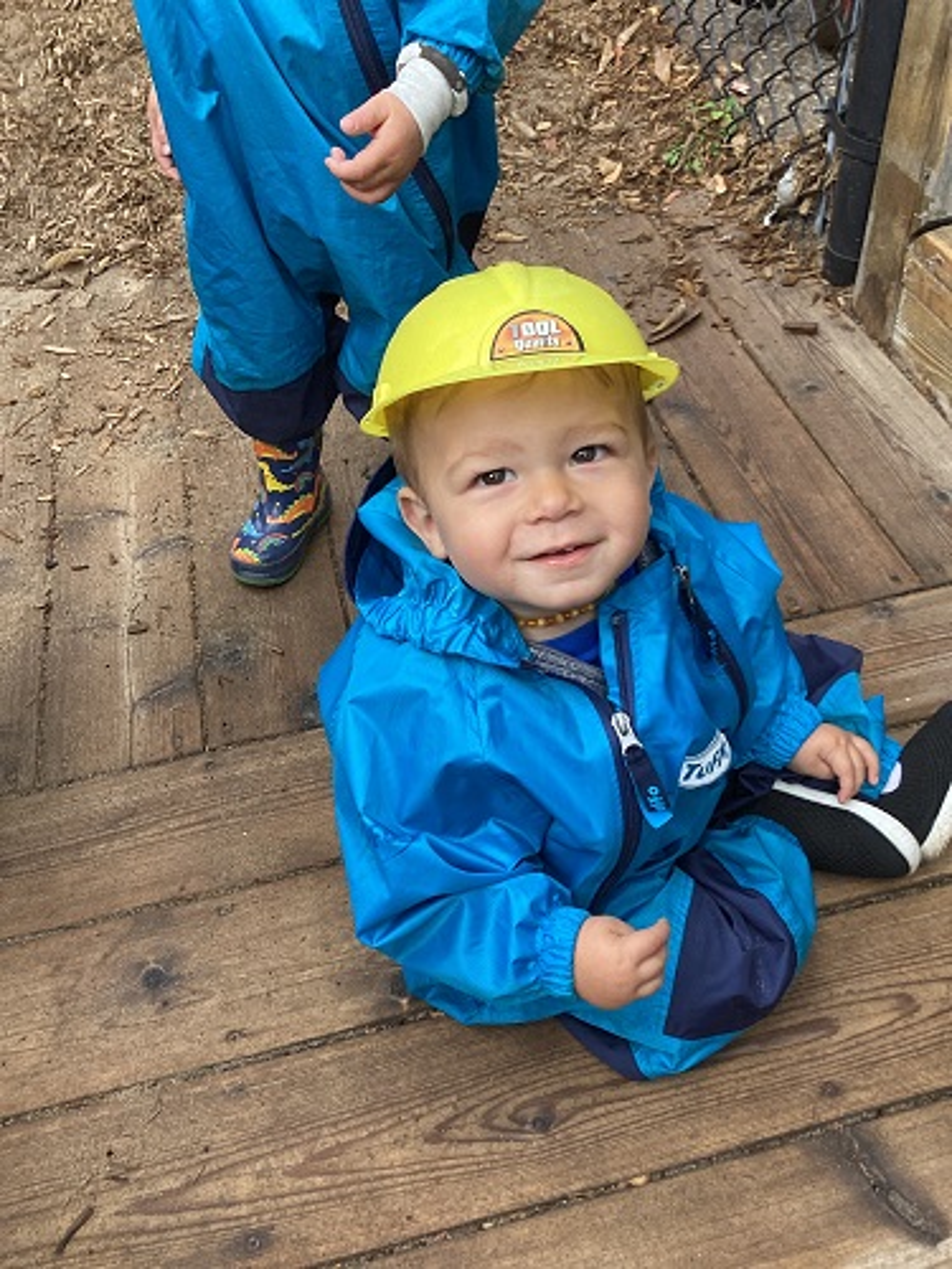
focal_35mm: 31
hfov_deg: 45.4
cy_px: 634
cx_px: 476
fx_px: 1137
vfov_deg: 58.4
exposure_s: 1/100
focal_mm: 3.3
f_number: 2.4
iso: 25
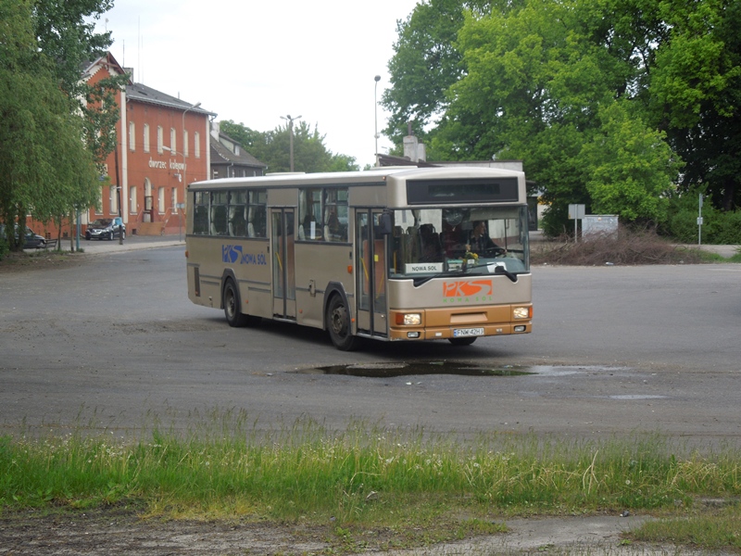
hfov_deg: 25.0
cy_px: 278
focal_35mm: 78
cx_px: 370
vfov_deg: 18.9
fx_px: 1670
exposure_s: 1/200
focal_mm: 14.1
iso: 100
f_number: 4.5
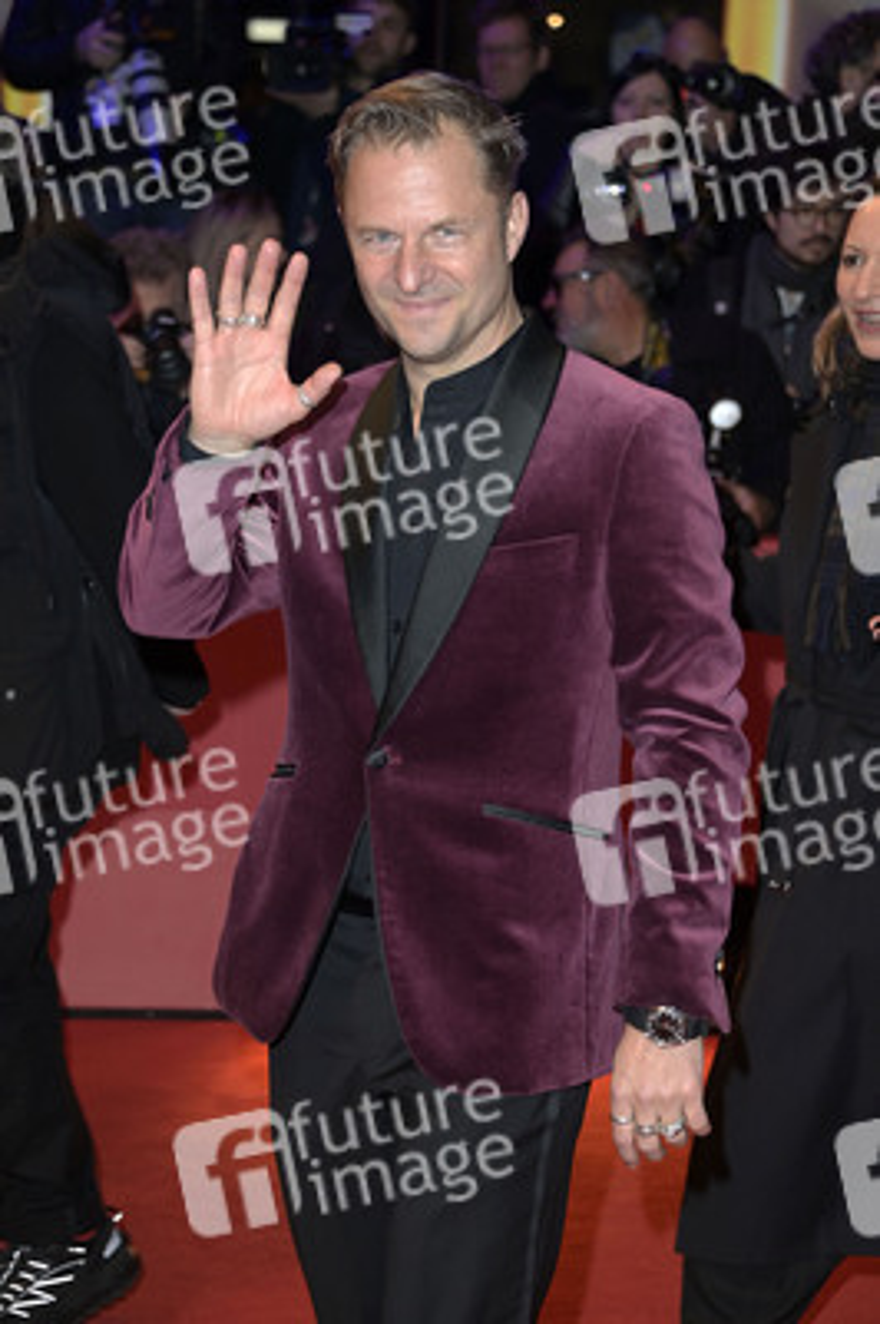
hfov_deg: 17.5
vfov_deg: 26.0
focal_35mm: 78
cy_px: 662
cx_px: 440
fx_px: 2865
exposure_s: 1/250
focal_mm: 78
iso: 800
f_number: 5
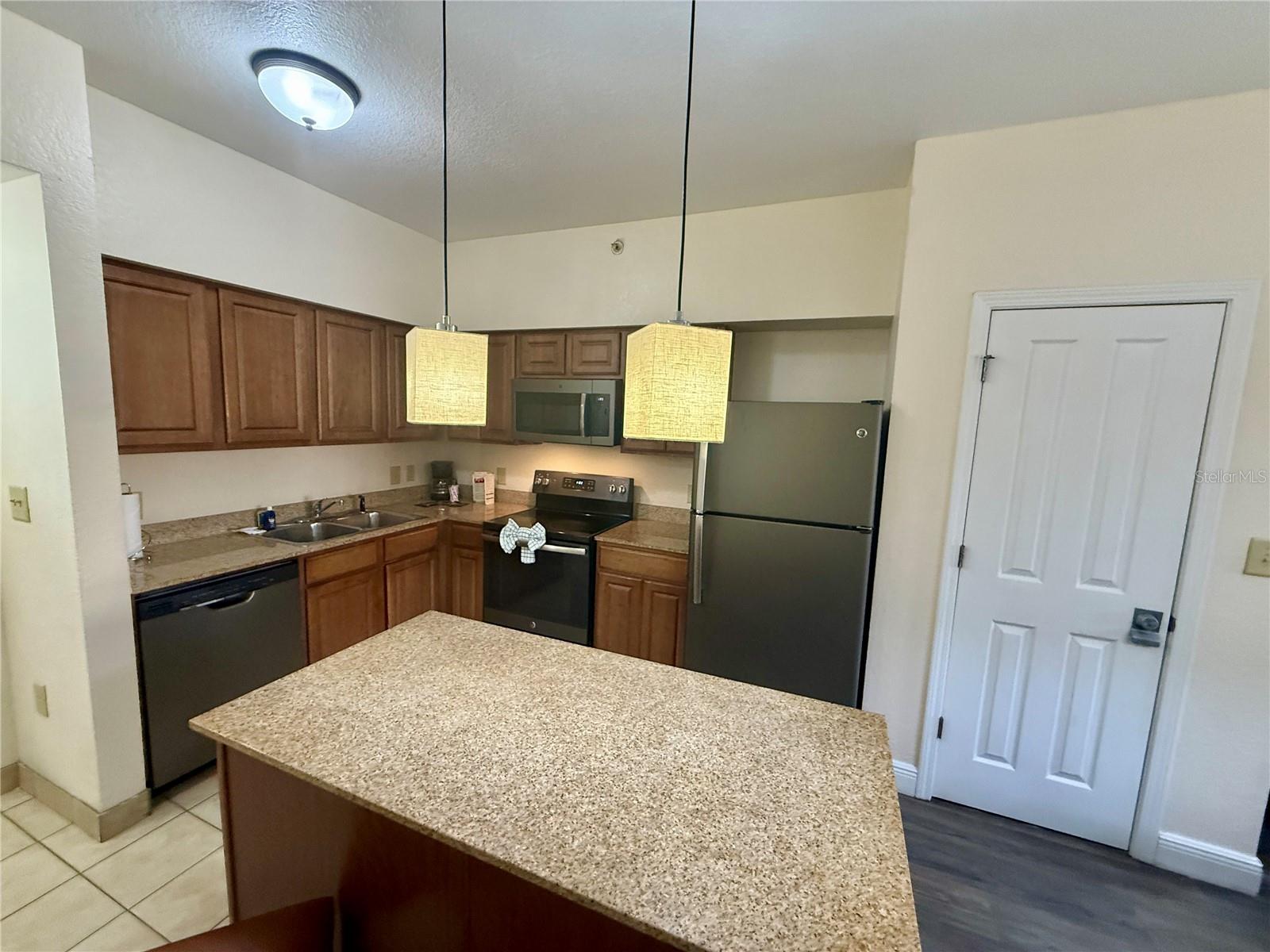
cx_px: 635
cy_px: 476
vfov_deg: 85.7
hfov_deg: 102.1
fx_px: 514
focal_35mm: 14
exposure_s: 1/120
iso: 640
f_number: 2.2
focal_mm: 2.22
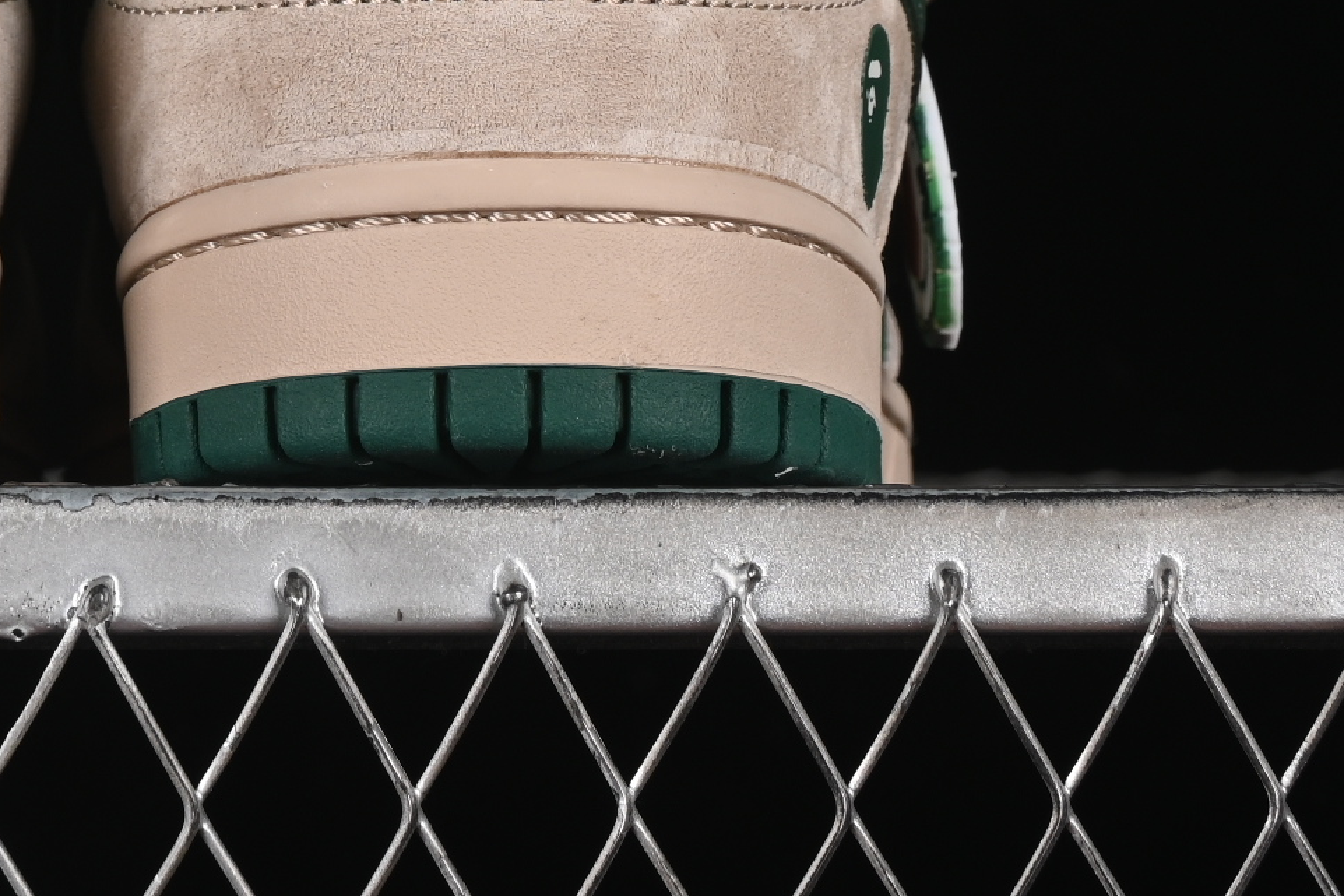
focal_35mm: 217
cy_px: -317
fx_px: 8099
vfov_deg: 6.3
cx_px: 88
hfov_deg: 9.4
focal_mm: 50
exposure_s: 1/80
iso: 160
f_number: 8
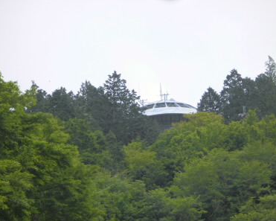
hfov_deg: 11.8
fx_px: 1340
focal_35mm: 164
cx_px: 147
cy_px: 111
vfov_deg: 9.4
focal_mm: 27.6
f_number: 6.5
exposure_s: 1/160
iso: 100
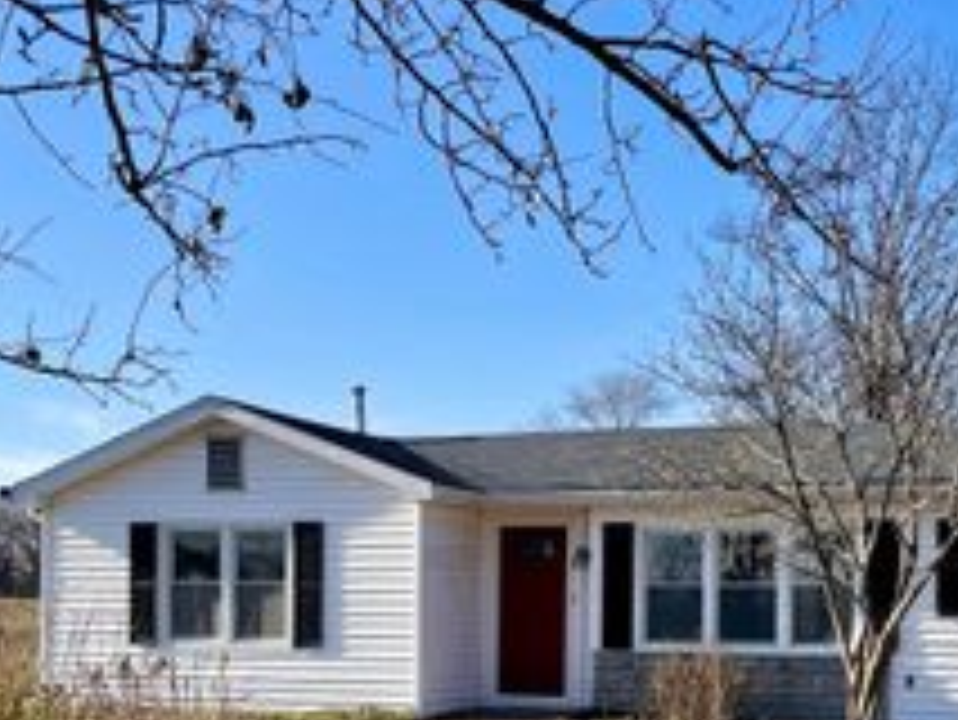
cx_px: 675
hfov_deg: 31.3
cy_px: 592
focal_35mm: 61
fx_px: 1689
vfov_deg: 23.6
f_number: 1.6
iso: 32
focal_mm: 4.2
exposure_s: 1/2817
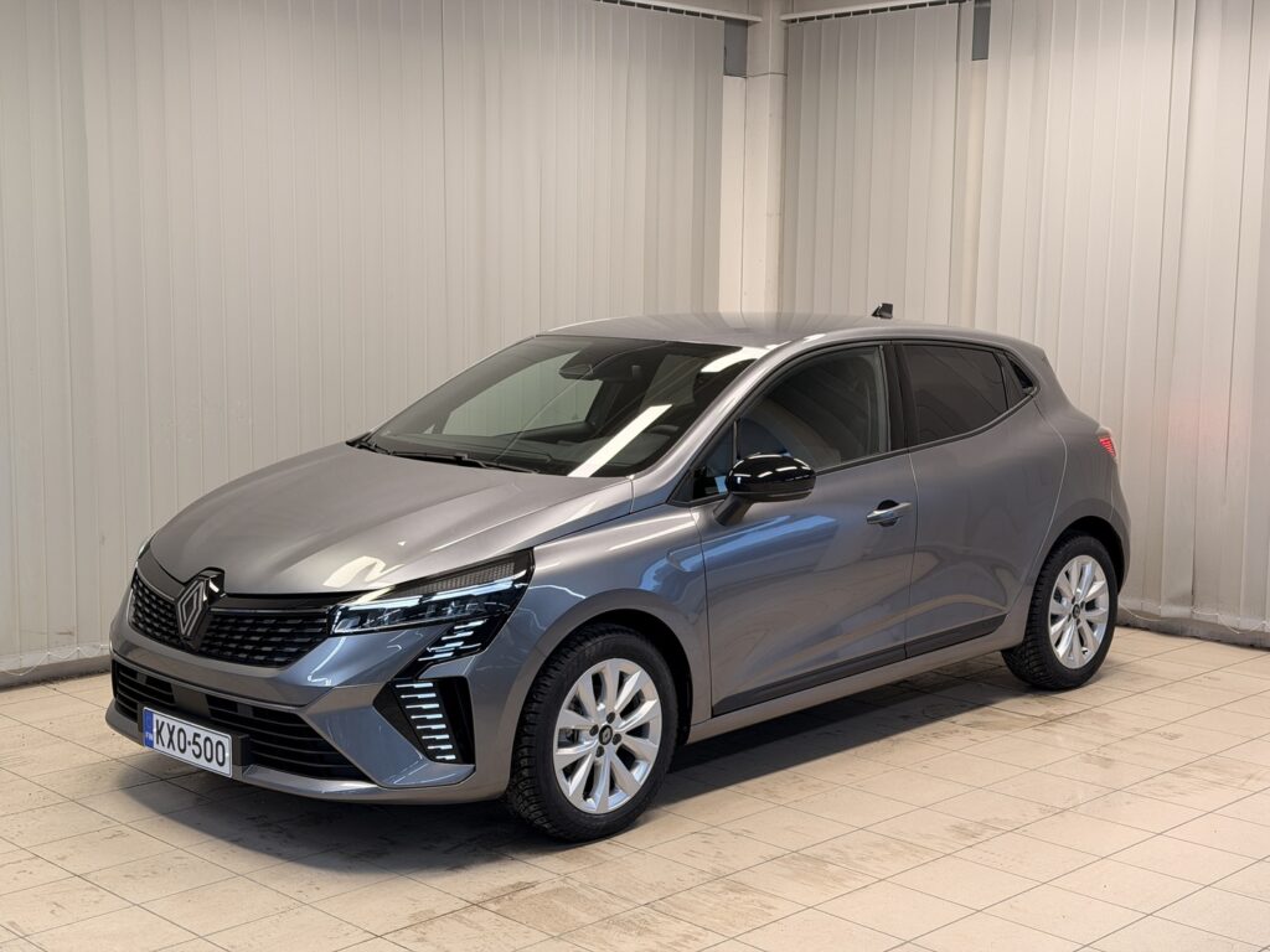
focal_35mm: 48
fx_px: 1761
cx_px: 635
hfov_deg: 39.7
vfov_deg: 30.3
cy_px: 476
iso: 100
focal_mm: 6.76
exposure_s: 1/100
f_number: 1.78
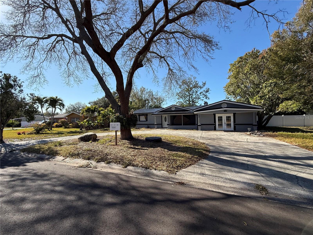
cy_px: 118
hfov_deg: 102.1
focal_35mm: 14
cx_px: 156
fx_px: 127
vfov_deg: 85.7
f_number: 2.2
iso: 64
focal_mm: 2.22
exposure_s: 1/1534
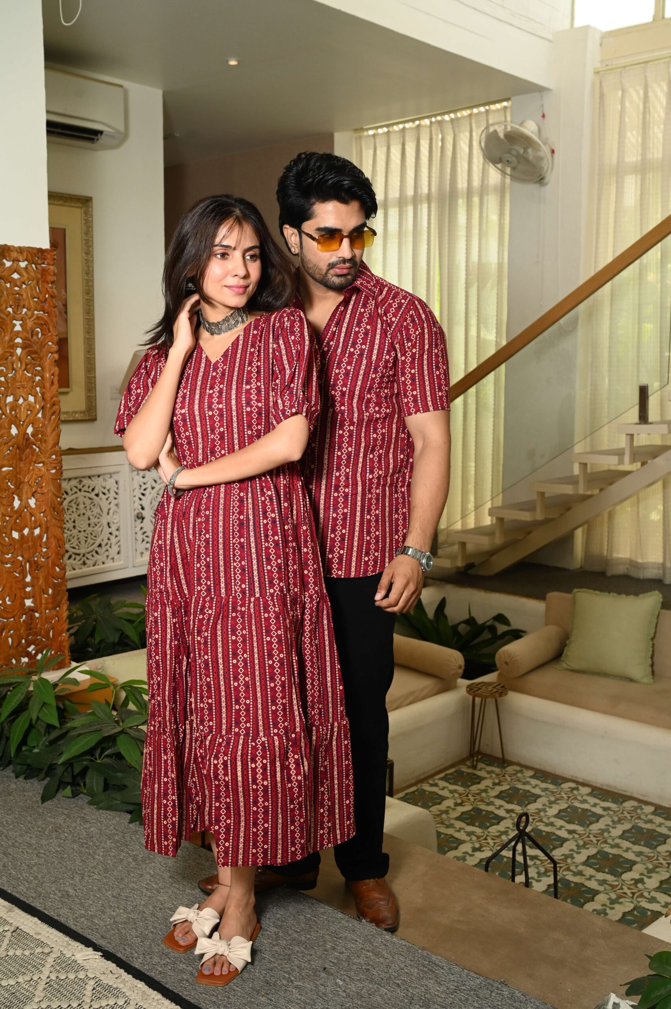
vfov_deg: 53.2
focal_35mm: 36
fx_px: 1008
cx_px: 336
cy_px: 504
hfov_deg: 36.8
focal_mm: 36
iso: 640
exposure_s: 1/160
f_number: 7.1
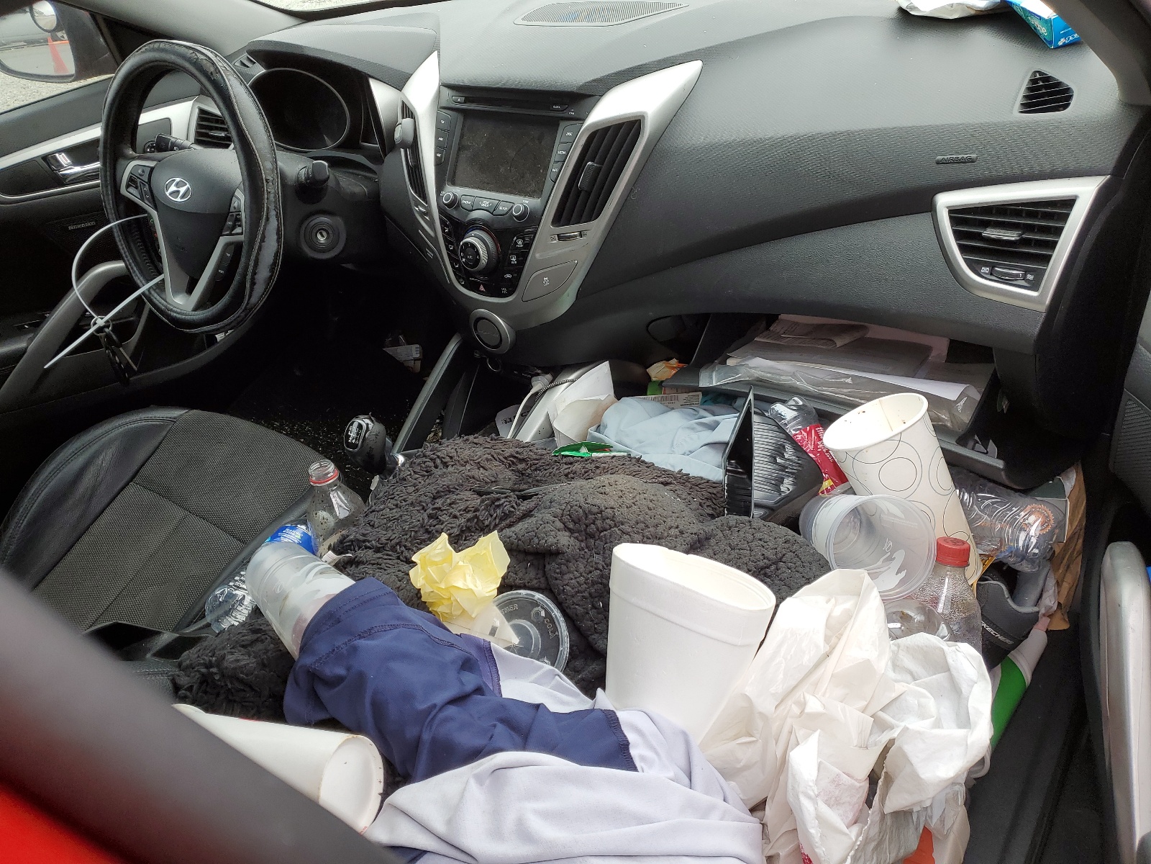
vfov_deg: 53.1
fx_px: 865
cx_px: 576
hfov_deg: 67.3
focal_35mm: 26
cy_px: 432
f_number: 1.5
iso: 50
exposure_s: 1/244
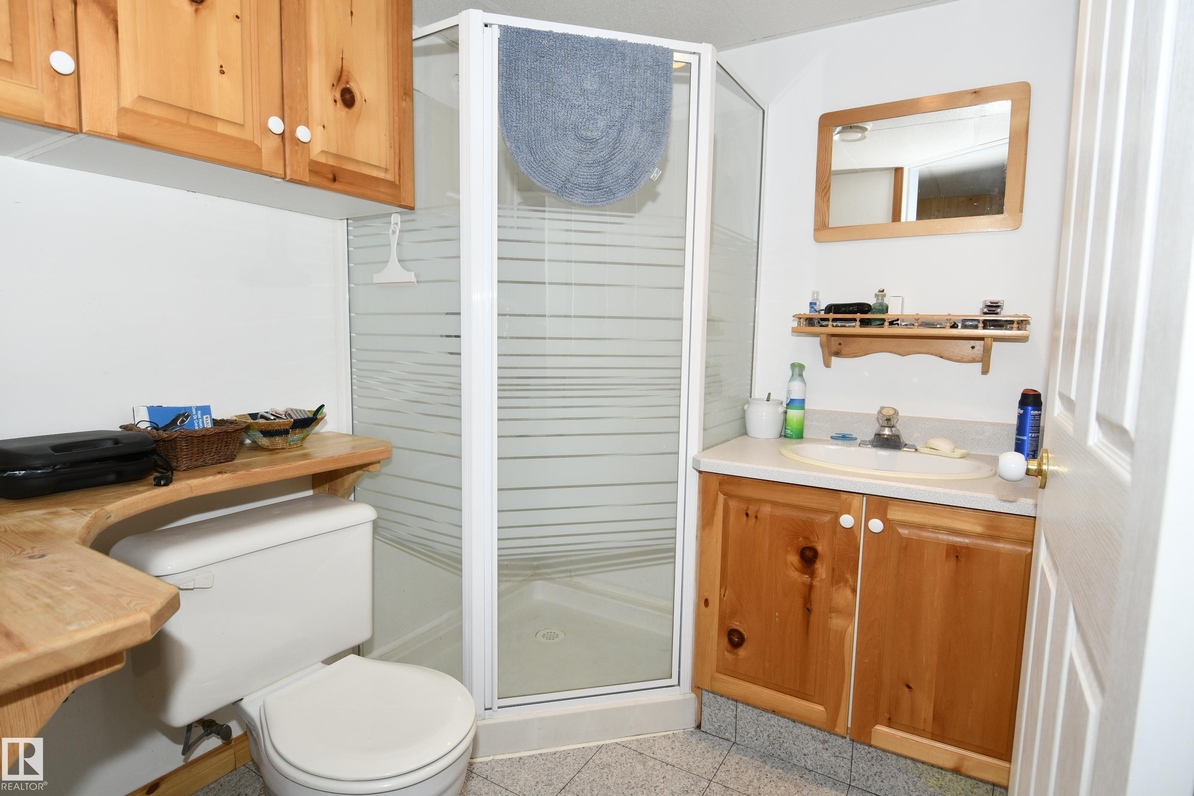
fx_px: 597
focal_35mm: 18
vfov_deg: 67.4
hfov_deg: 90.0
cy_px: 398
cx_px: 597
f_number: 5.6
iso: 400
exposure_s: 1/60
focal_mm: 12
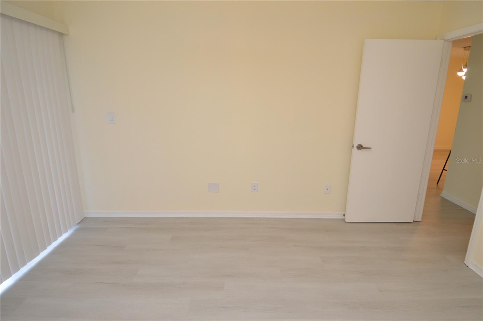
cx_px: 242
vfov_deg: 67.3
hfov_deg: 90.1
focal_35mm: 18
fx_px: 241
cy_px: 160
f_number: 4
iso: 400
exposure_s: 1/60
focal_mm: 12
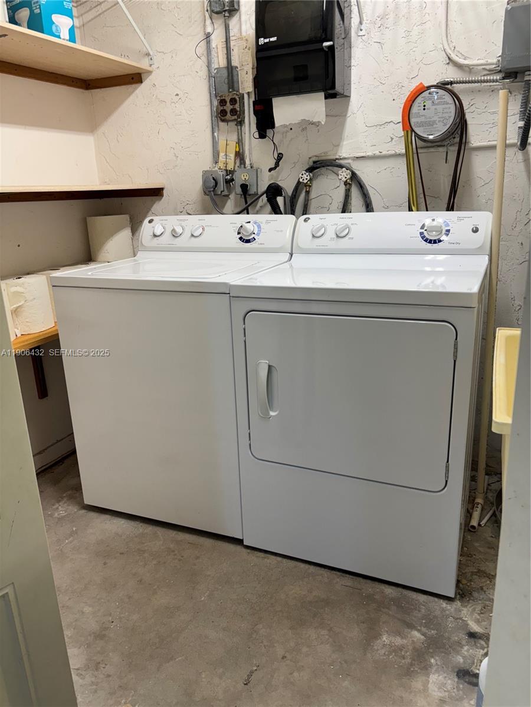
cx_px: 266
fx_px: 532
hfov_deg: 53.1
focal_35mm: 26
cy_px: 354
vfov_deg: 67.3
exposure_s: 1/120
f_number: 1.6
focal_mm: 5.96
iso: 80
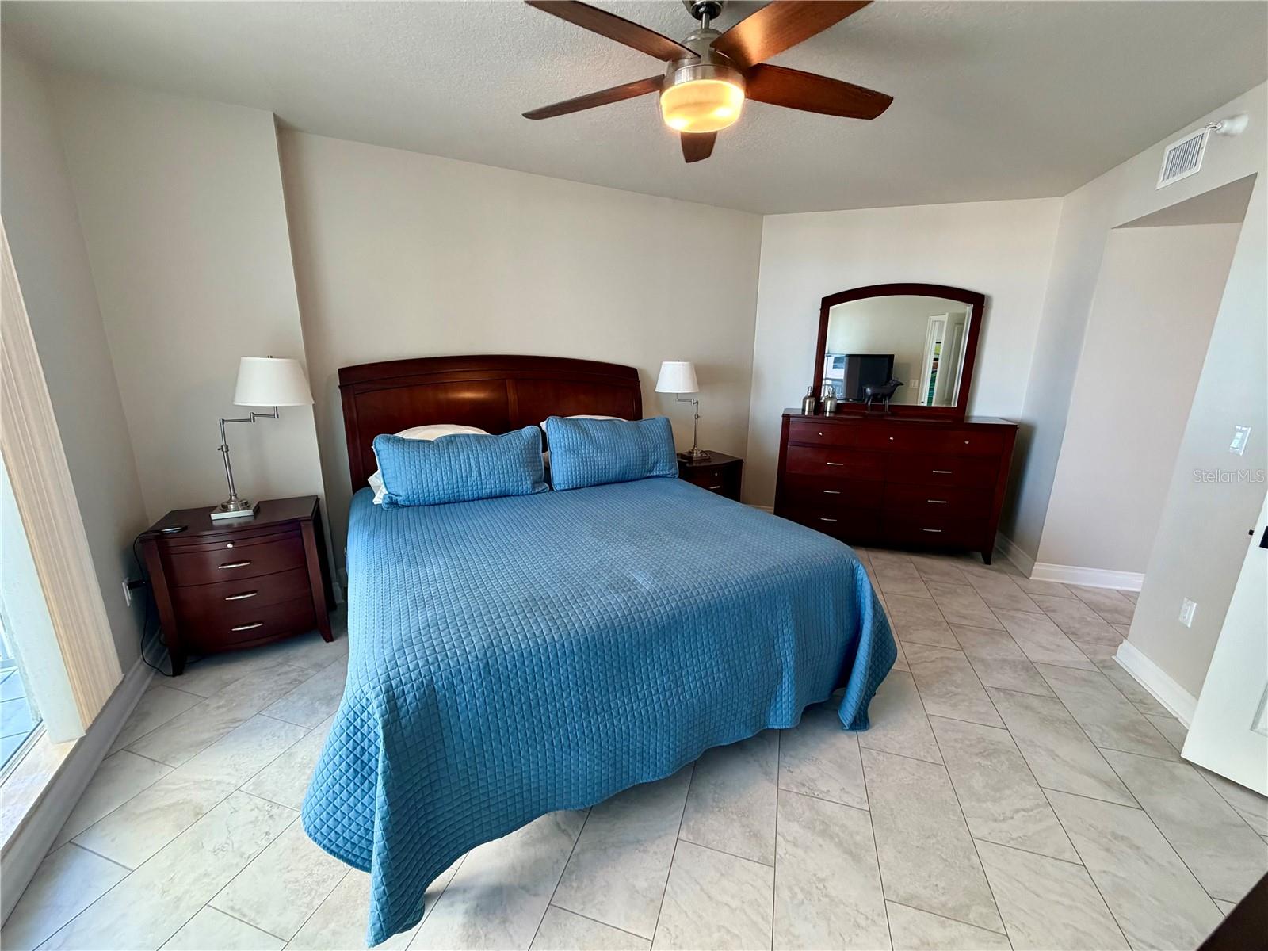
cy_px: 476
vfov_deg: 85.7
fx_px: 513
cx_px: 634
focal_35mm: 14
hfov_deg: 102.1
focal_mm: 2.22
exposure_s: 1/120
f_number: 2.2
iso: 320
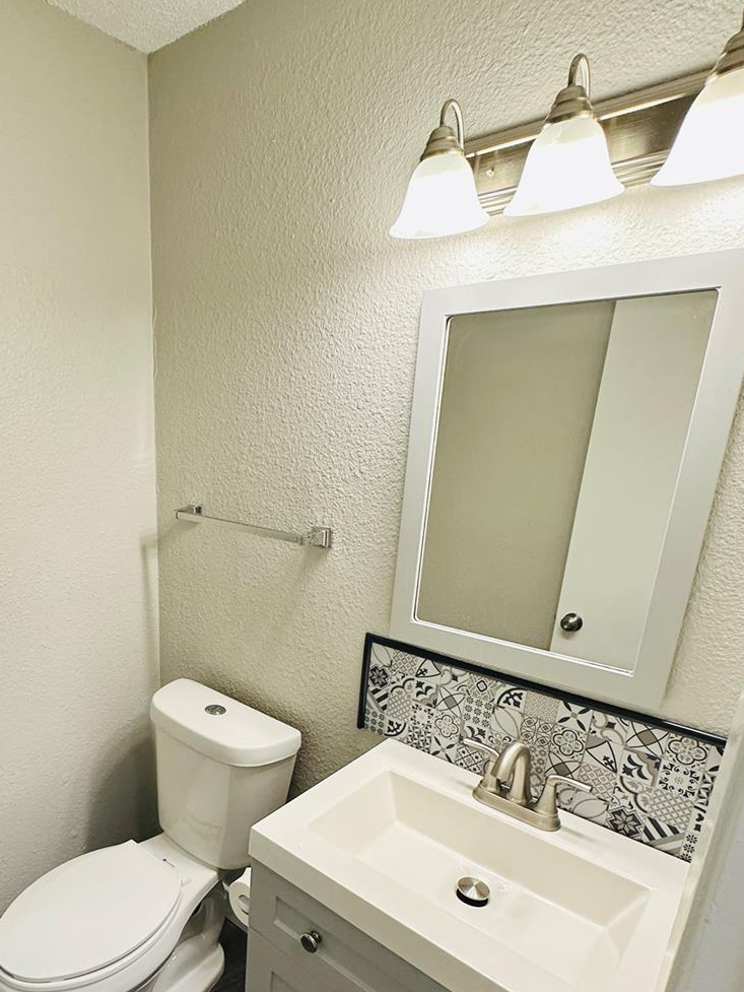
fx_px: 630
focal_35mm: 22
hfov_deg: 59.2
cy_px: 615
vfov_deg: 75.2
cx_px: 228
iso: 200
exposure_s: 1/120
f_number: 2.2
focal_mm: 2.22
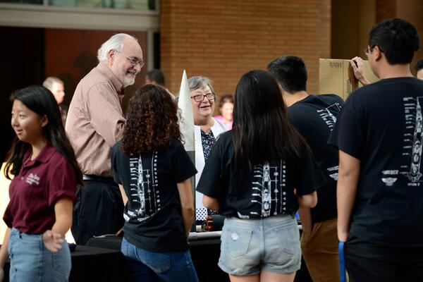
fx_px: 1410
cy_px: 141
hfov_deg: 17.1
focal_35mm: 120
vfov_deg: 11.4
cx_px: 212
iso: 800
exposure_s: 1/3200
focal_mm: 120
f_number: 4.5
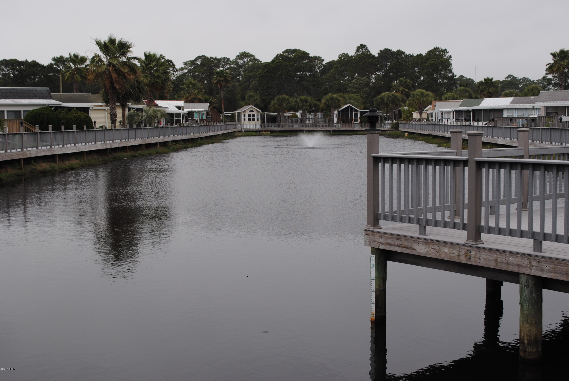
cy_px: 190
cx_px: 284
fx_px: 760
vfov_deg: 28.1
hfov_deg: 41.1
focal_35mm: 48
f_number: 7.1
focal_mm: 32
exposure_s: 1/200
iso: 100
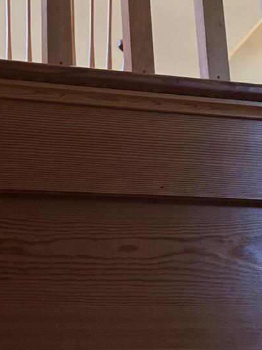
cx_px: 209
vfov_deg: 21.9
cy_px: 115
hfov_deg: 16.5
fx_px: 899
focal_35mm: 89
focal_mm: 6.86
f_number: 1.78
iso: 160
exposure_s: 1/60
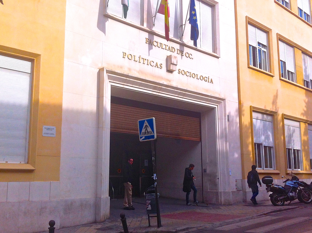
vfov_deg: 40.6
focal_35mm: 35
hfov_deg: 52.7
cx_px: 156
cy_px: 116
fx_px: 315
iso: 80
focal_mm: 3.85
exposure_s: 1/1676
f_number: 2.8
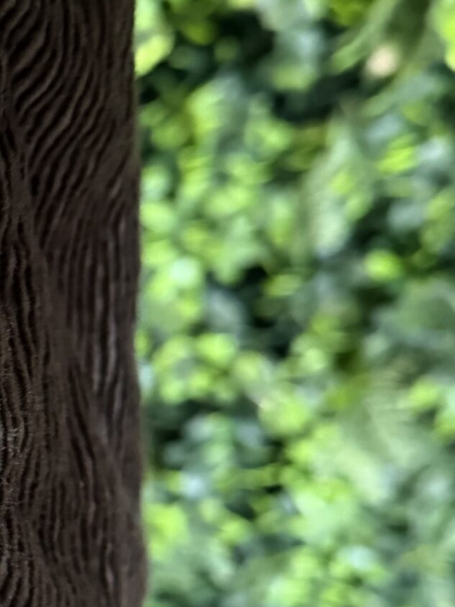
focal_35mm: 73
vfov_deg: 26.6
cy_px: 391
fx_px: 1280
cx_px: -208
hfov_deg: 18.1
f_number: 1.78
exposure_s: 1/35
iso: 1000
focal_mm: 6.76
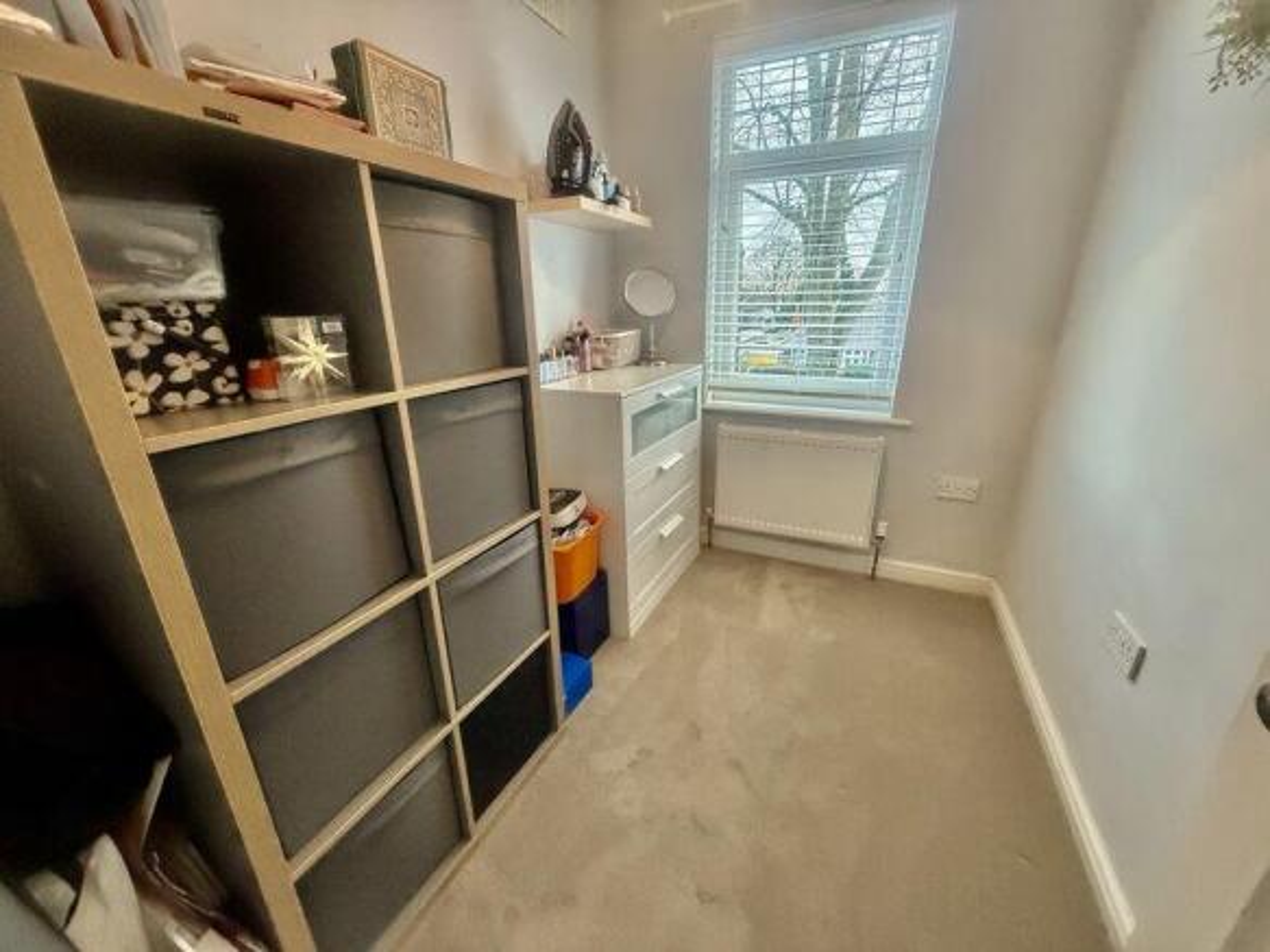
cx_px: 635
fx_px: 514
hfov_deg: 102.1
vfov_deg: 85.7
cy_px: 476
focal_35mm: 14
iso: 500
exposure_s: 1/100
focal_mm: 2.22
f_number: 2.2
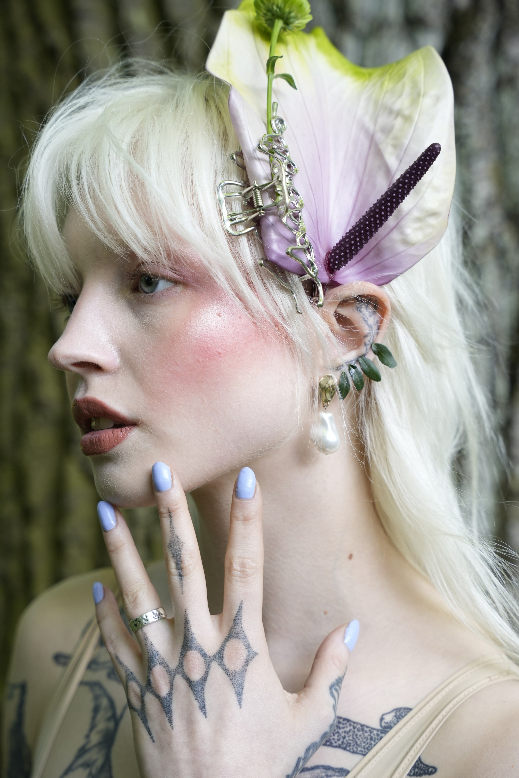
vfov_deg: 30.4
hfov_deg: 20.5
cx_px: 260
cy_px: 389
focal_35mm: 66
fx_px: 1434
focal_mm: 66.3
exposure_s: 1/125
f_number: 4.5
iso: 320
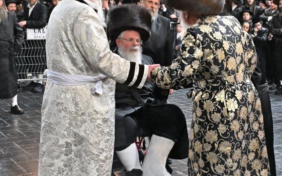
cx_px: 193
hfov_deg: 30.3
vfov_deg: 19.4
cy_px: 64
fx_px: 515
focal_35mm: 67
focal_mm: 24
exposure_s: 1/320
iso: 1600
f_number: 4
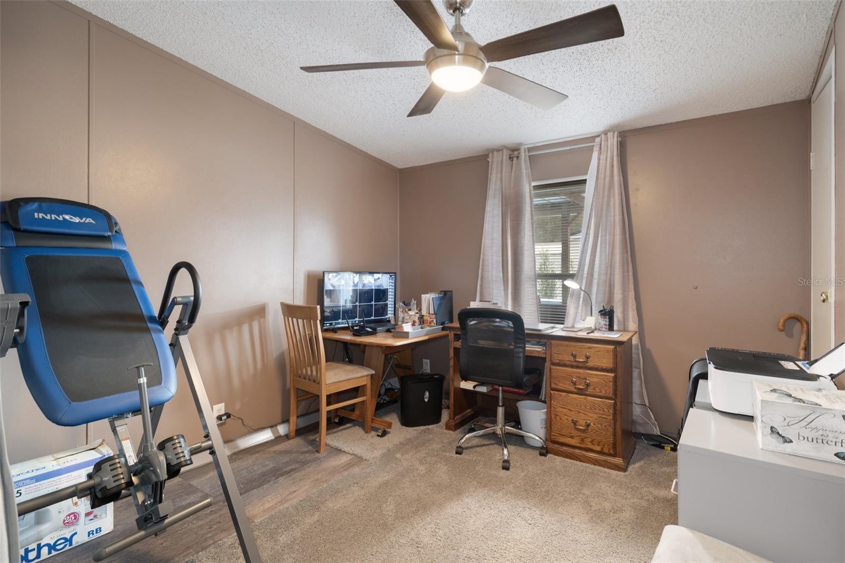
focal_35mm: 17
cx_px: 422
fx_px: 399
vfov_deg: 70.4
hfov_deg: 93.3
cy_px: 282
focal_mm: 17
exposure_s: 5
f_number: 8
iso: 320
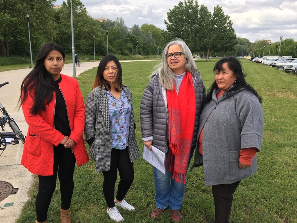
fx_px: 249
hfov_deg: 61.6
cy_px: 112
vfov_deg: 48.3
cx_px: 148
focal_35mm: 29
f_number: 2.2
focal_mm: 4.15
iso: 25
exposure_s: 1/541
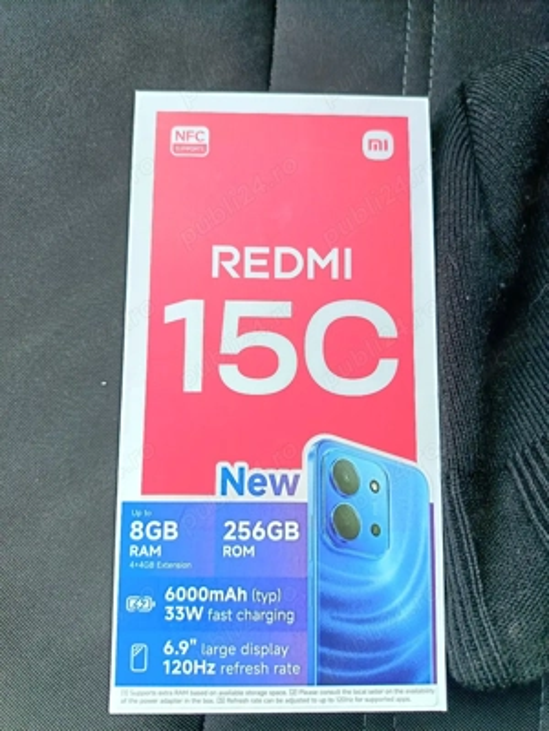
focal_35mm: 24
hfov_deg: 56.8
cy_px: 366
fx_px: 508
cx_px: 274
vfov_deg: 71.6
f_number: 1.75
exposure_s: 1/100
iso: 140
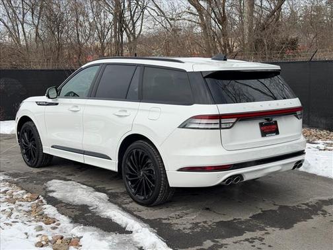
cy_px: 125
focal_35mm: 48
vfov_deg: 30.3
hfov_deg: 39.7
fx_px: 462
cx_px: 166
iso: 64
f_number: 1.78
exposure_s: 1/4098
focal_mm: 6.76
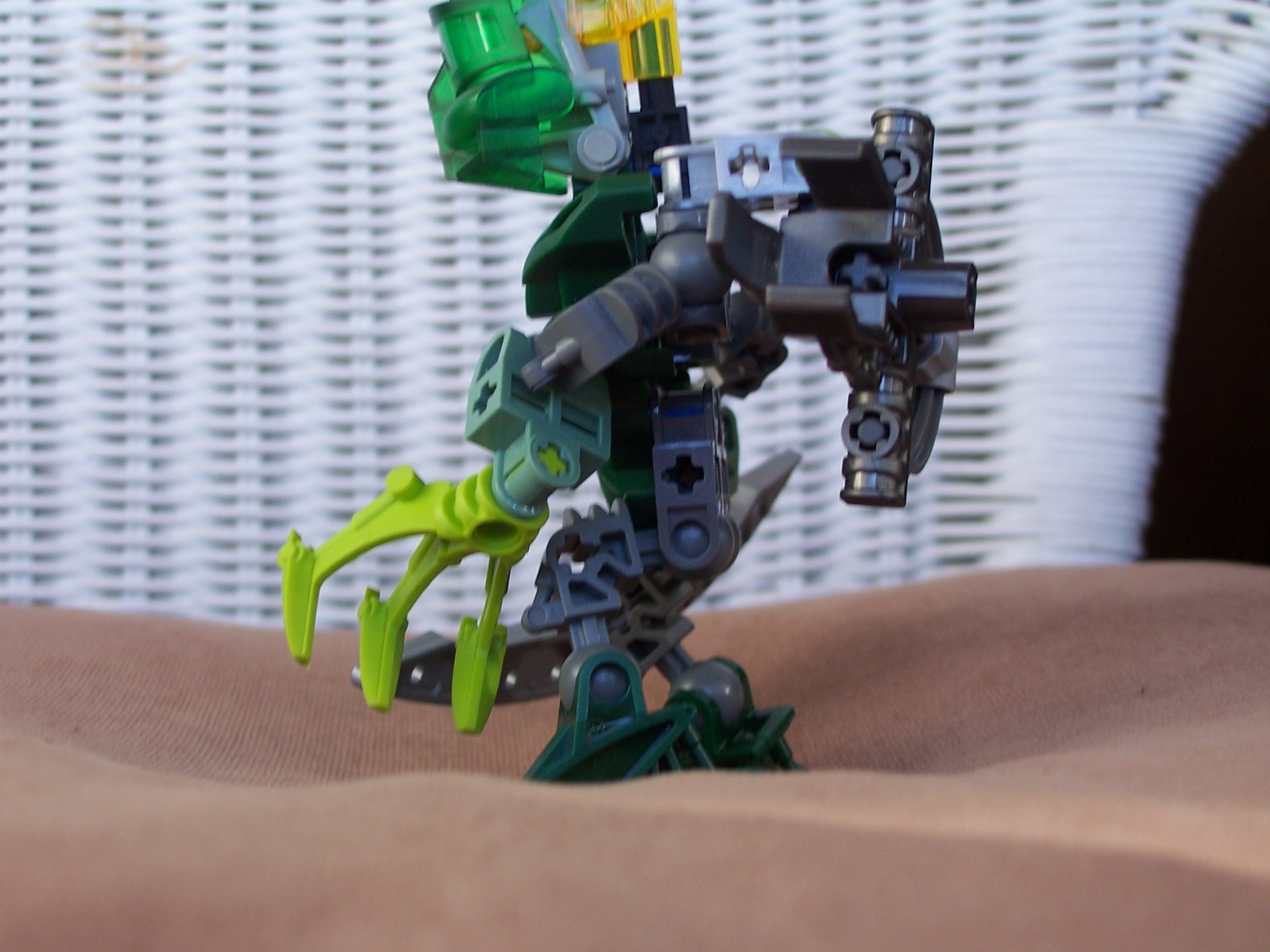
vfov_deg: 24.4
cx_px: 635
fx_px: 2201
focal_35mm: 60
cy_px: 476
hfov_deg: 32.2
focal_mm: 10.3
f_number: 2.8
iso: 80
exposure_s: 1/60
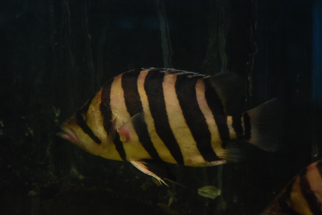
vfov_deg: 10.8
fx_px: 1141
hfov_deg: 16.1
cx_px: 161
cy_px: 108
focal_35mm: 128
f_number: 4
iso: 4000
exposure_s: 1/160
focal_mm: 85
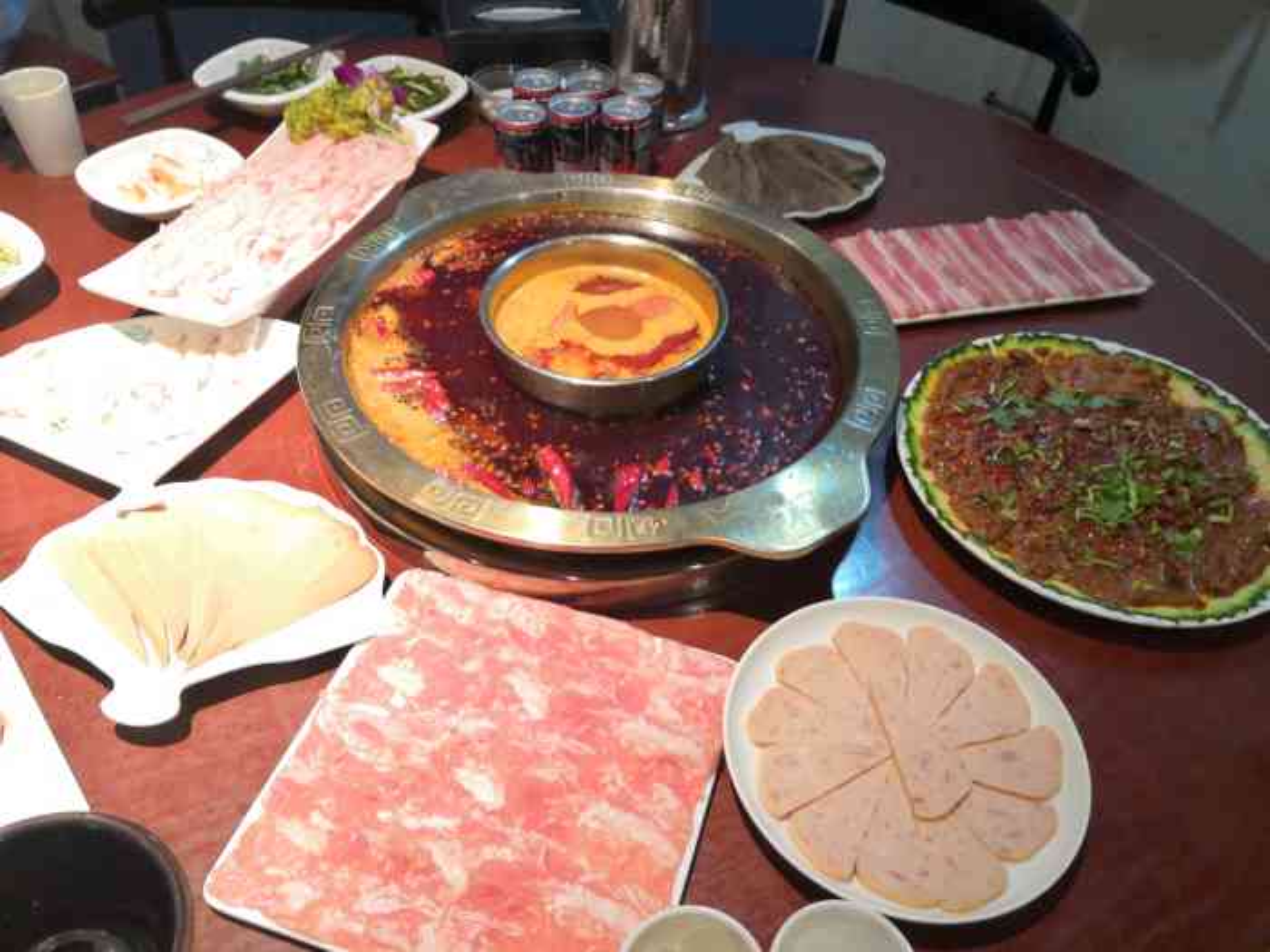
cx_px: 635
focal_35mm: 27
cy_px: 476
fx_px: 991
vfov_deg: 51.4
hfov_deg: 65.3
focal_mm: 3.95
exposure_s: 1/36.1
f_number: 1.8
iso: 250
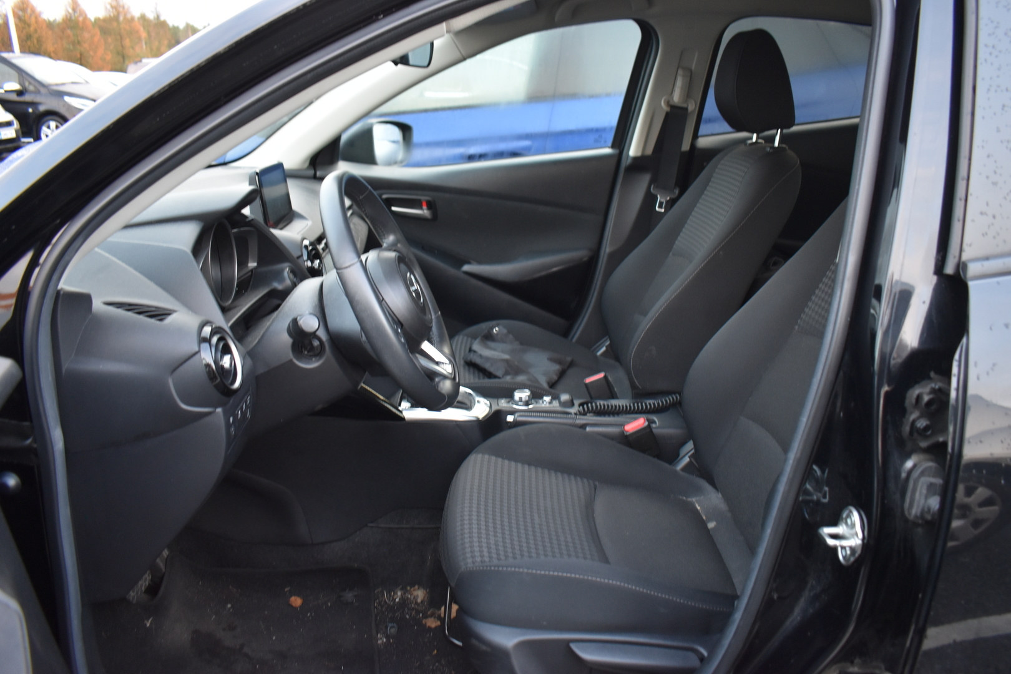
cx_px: 506
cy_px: 337
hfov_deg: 67.4
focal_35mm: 27
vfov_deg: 47.9
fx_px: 758
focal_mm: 18
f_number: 3.5
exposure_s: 1/60
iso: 1000
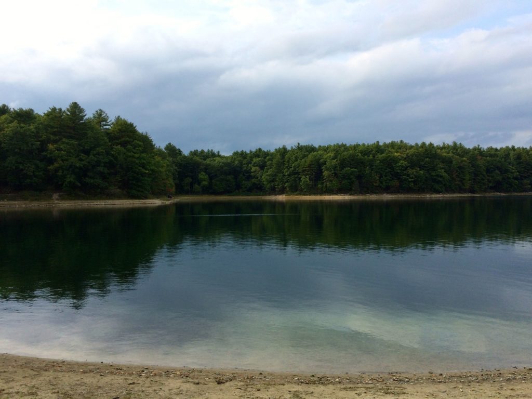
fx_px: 446
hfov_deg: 61.7
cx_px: 266
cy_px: 200
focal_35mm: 29
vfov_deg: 48.2
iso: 32
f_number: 2.2
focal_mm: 4.15
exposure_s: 1/1109
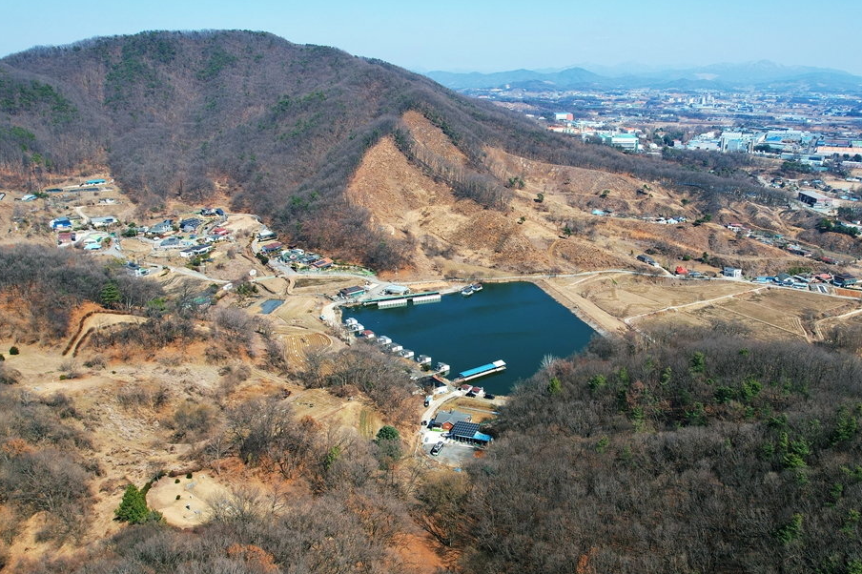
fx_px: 670
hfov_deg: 65.0
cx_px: 509
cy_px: 308
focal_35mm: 28
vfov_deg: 46.3
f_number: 2.8
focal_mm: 8.38
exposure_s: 1/1500
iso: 120
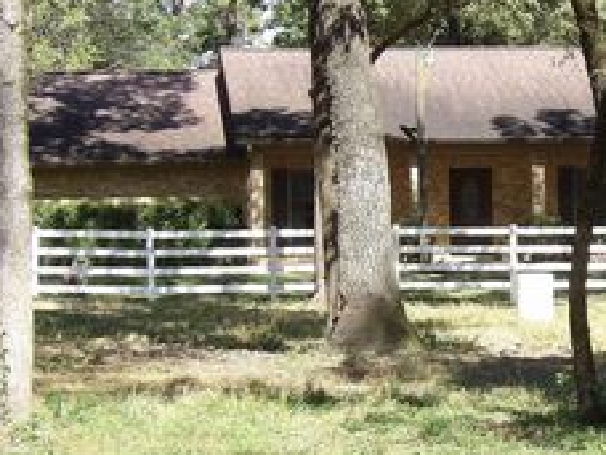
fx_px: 2766
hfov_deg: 12.4
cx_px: 529
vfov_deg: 9.4
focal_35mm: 158
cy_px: 238
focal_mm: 13
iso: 100
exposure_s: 1/190
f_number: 4.1
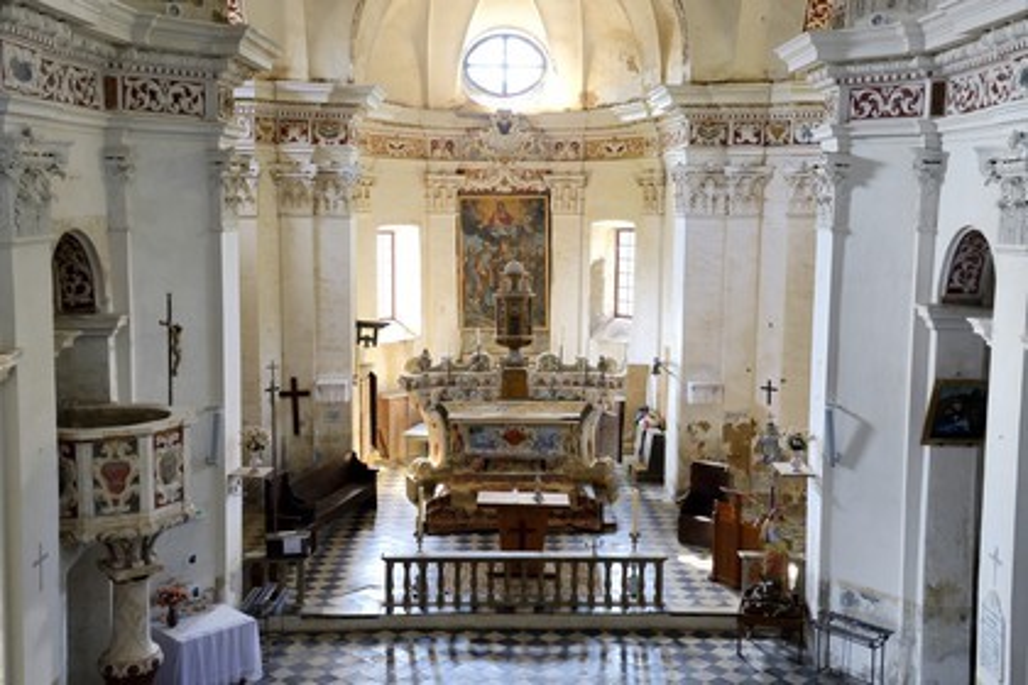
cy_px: 342
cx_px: 514
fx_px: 1142
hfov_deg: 48.5
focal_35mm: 40
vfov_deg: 33.4
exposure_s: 1/15
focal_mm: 40
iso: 400
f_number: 5.6
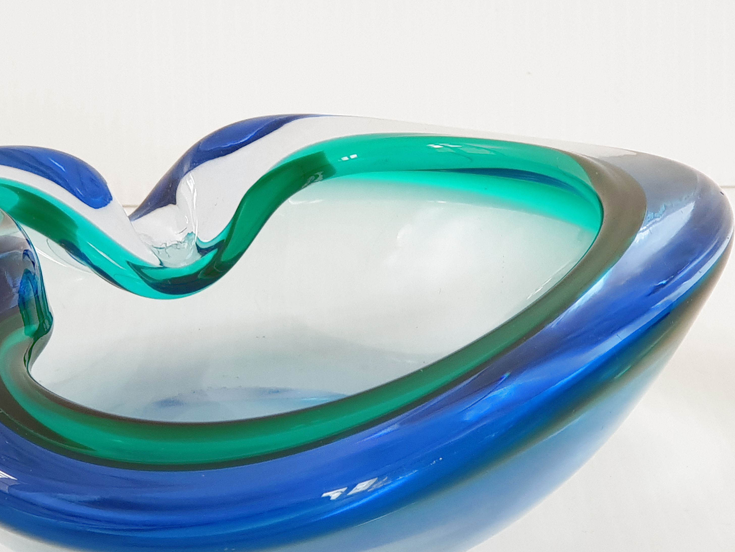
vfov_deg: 20.4
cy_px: 305
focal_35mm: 72
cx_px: 303
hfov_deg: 27.0
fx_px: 1529
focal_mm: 6
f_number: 2.4
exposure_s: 1/100
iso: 50
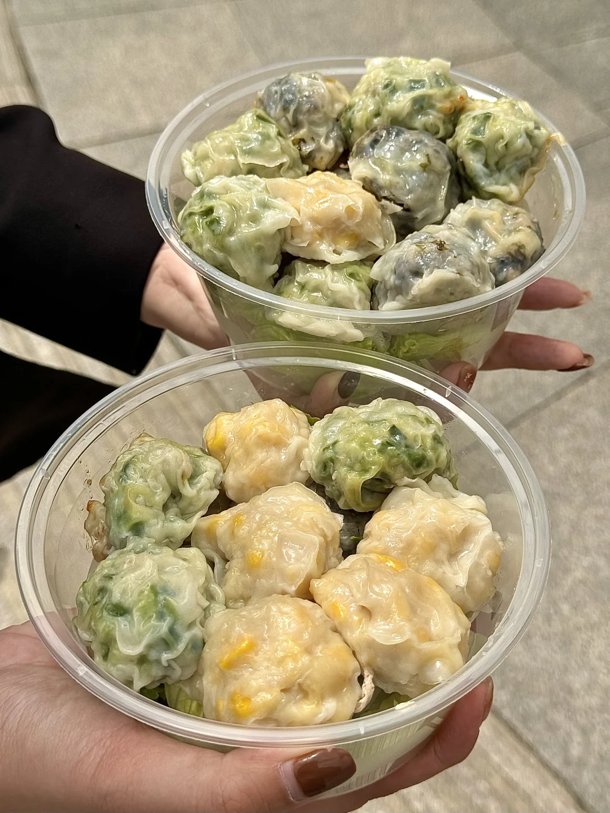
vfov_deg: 39.7
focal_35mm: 48
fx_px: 1128
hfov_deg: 30.3
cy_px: 406
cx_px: 305
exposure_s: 1/5848
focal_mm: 6.76
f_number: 1.78
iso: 64
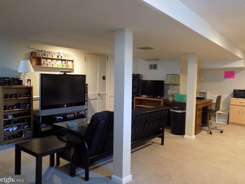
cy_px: 90
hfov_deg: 63.5
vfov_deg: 49.7
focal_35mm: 28
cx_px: 122
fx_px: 198
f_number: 3.2
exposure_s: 1/8
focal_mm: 4.8
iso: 400
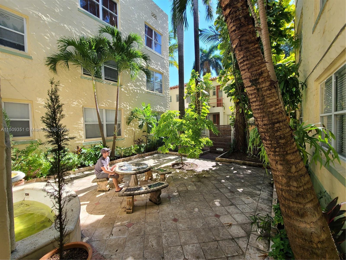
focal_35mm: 13
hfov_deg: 106.2
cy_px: 130
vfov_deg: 89.9
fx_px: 130
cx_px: 173
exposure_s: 1/470
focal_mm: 2.2
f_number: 2.2
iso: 50
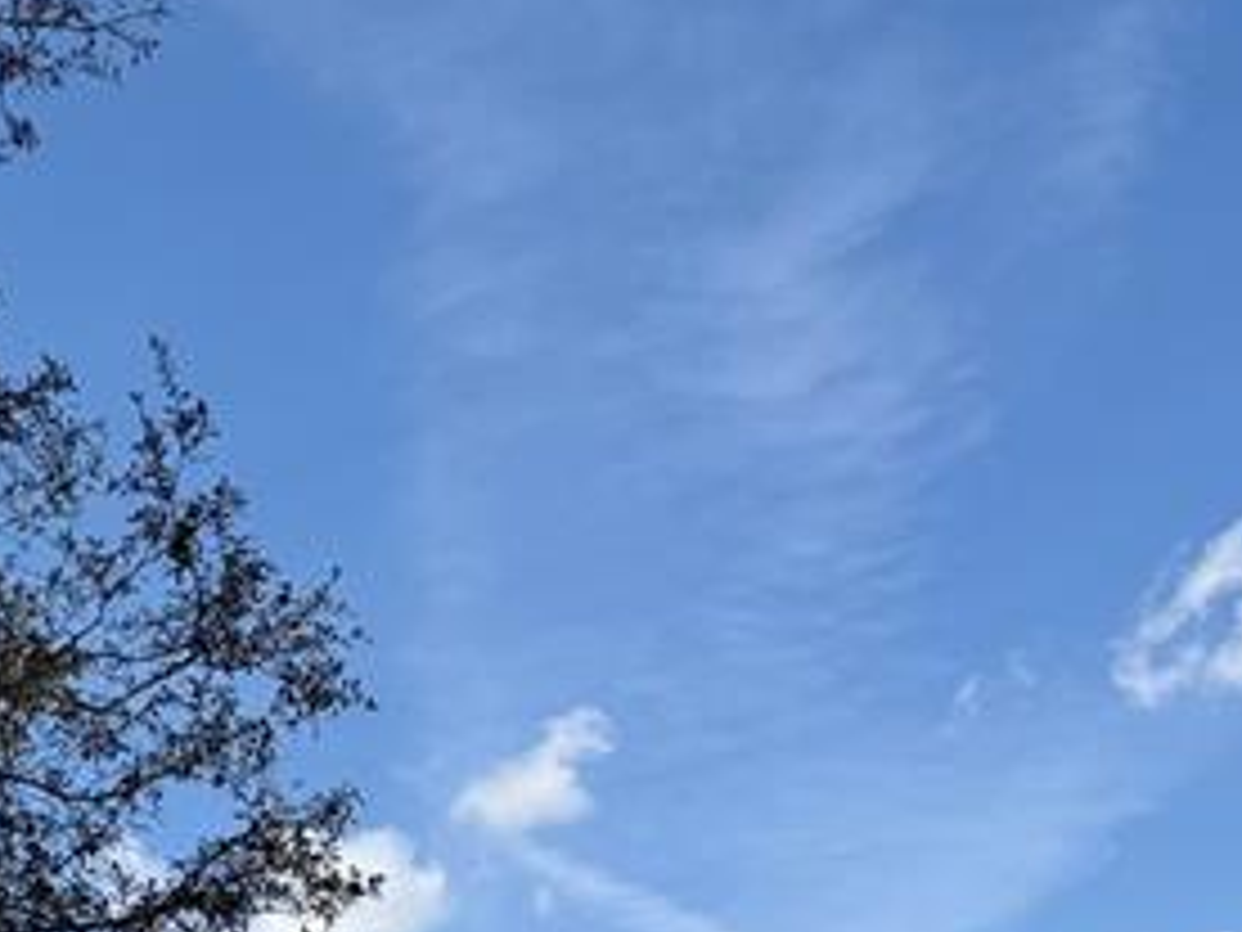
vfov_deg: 14.9
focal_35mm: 89
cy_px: 1544
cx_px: -630
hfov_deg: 19.2
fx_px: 3193
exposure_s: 1/4975
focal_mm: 6.76
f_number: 1.78
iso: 80
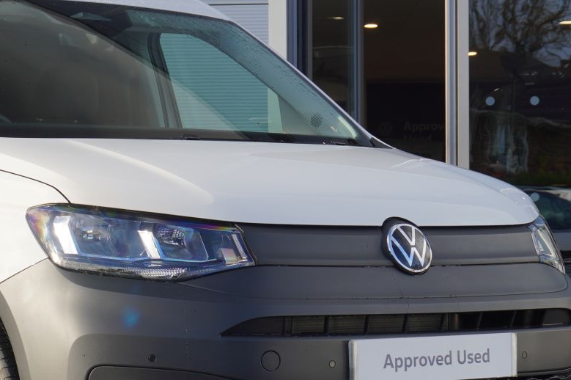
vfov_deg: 12.0
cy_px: 266
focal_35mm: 114
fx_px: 1807
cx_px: 86
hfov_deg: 17.7
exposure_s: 1/90
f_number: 6.7
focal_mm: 37
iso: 100
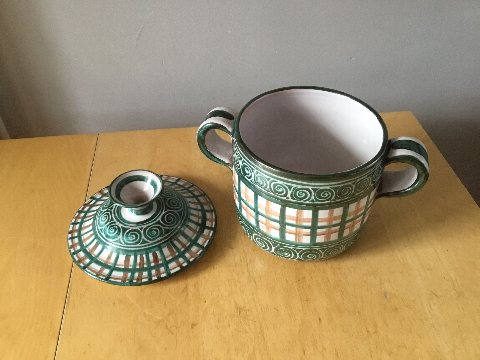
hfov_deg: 58.4
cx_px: 240
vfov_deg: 45.4
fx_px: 430
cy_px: 180
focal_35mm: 31
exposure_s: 1/33
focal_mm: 3.3
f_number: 2.4
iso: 200
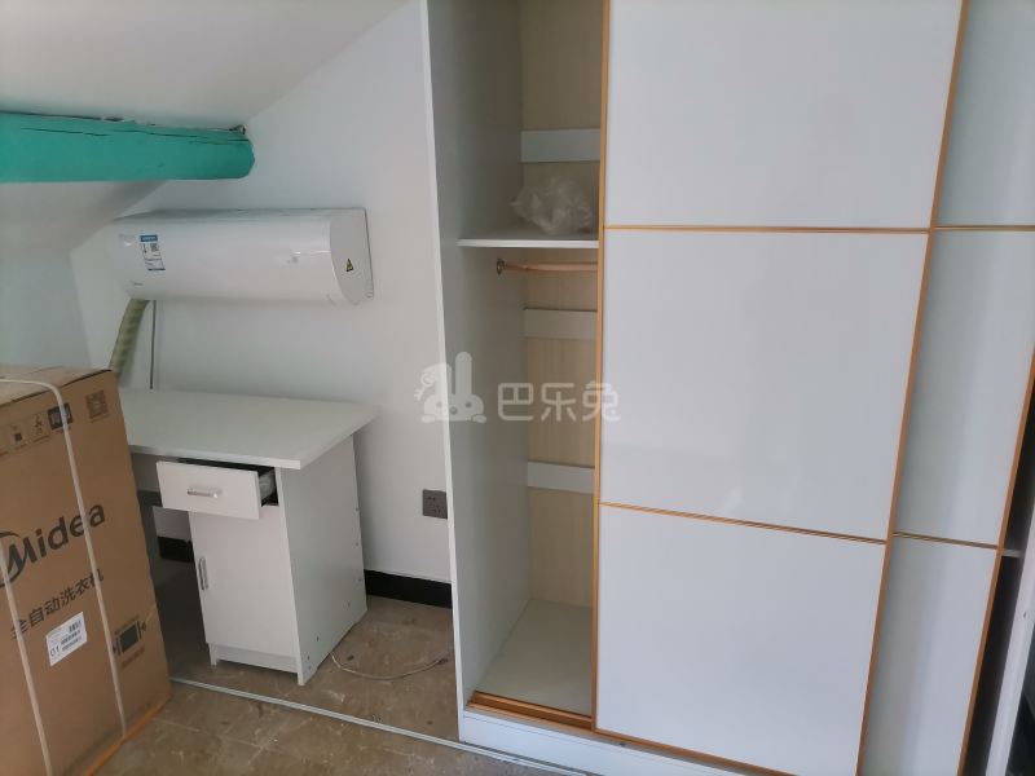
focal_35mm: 26
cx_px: 518
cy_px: 388
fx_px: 777
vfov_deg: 53.1
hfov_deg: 67.3
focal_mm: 5.4
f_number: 1.8
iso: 320
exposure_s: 1/50
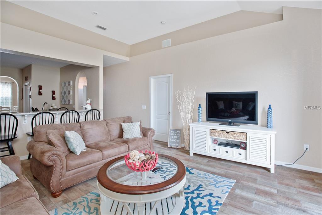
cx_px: 161
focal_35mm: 17
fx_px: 152
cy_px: 108
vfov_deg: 70.5
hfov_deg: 93.3
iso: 800
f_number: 5.6
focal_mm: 17
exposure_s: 3
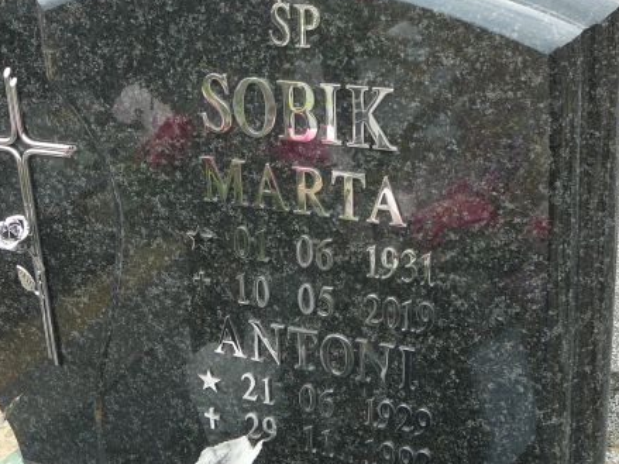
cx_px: 288
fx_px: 912
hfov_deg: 37.5
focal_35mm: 51
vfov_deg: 28.5
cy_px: 216
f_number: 2.8
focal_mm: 5.2
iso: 80
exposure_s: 1/80
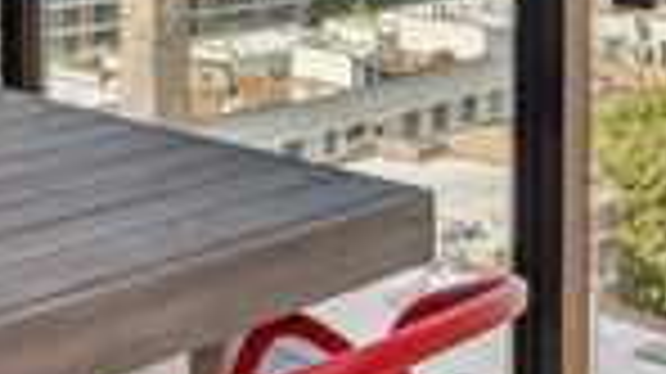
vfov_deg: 16.3
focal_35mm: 69
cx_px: 86
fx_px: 1218
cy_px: -146
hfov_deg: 29.5
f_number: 8
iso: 320
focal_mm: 17
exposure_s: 1/320
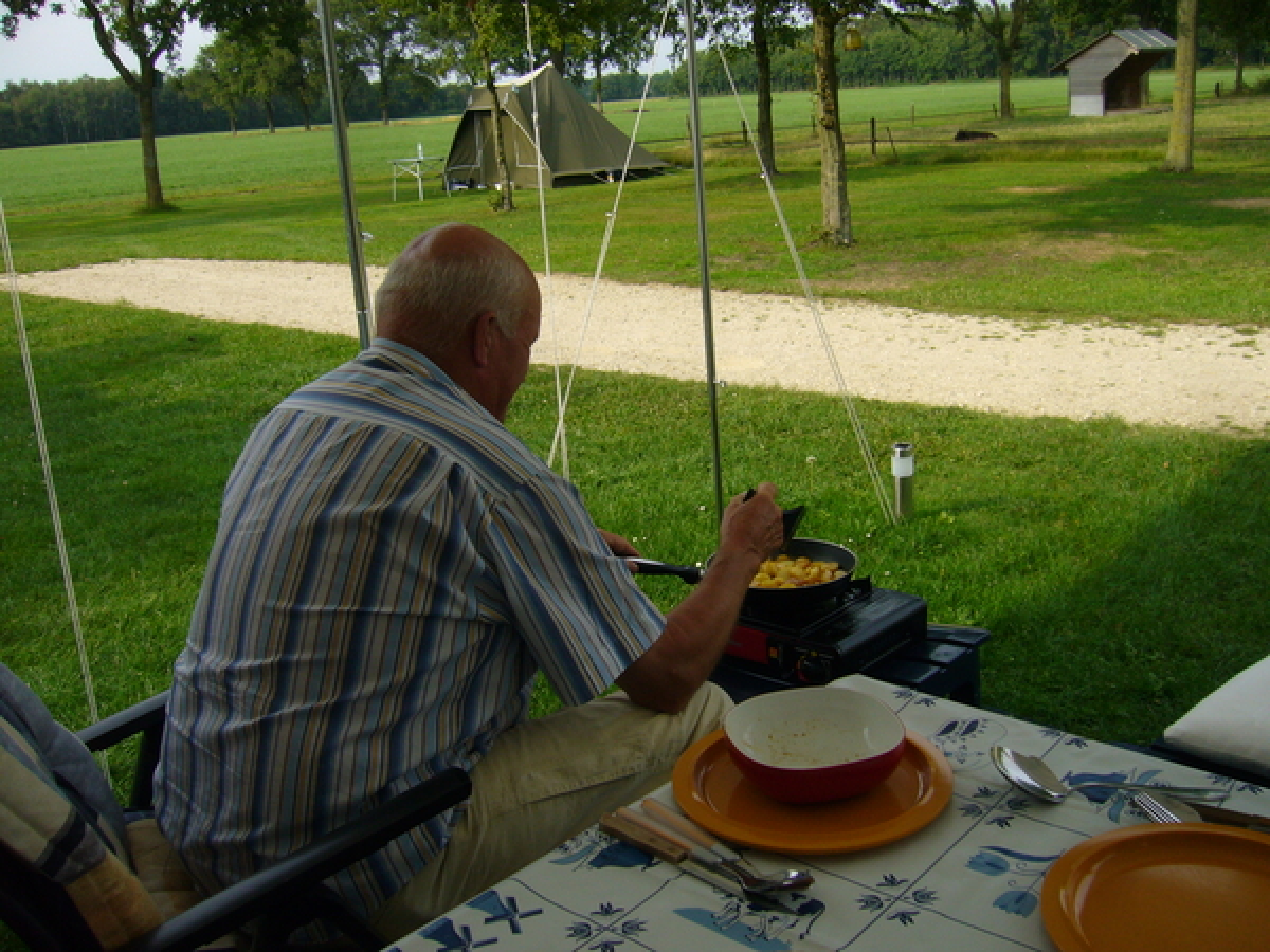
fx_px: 1284
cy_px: 476
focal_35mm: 35
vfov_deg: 40.7
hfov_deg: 52.6
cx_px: 635
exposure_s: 1/250
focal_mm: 5.8
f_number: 5.6
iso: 100
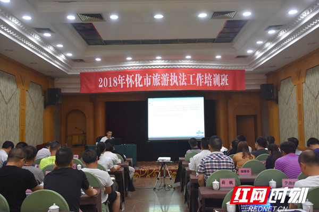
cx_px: 160
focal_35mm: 39
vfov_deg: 34.2
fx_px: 346
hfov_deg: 49.6
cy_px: 106
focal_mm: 26
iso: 1000
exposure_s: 1/80
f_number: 4.5
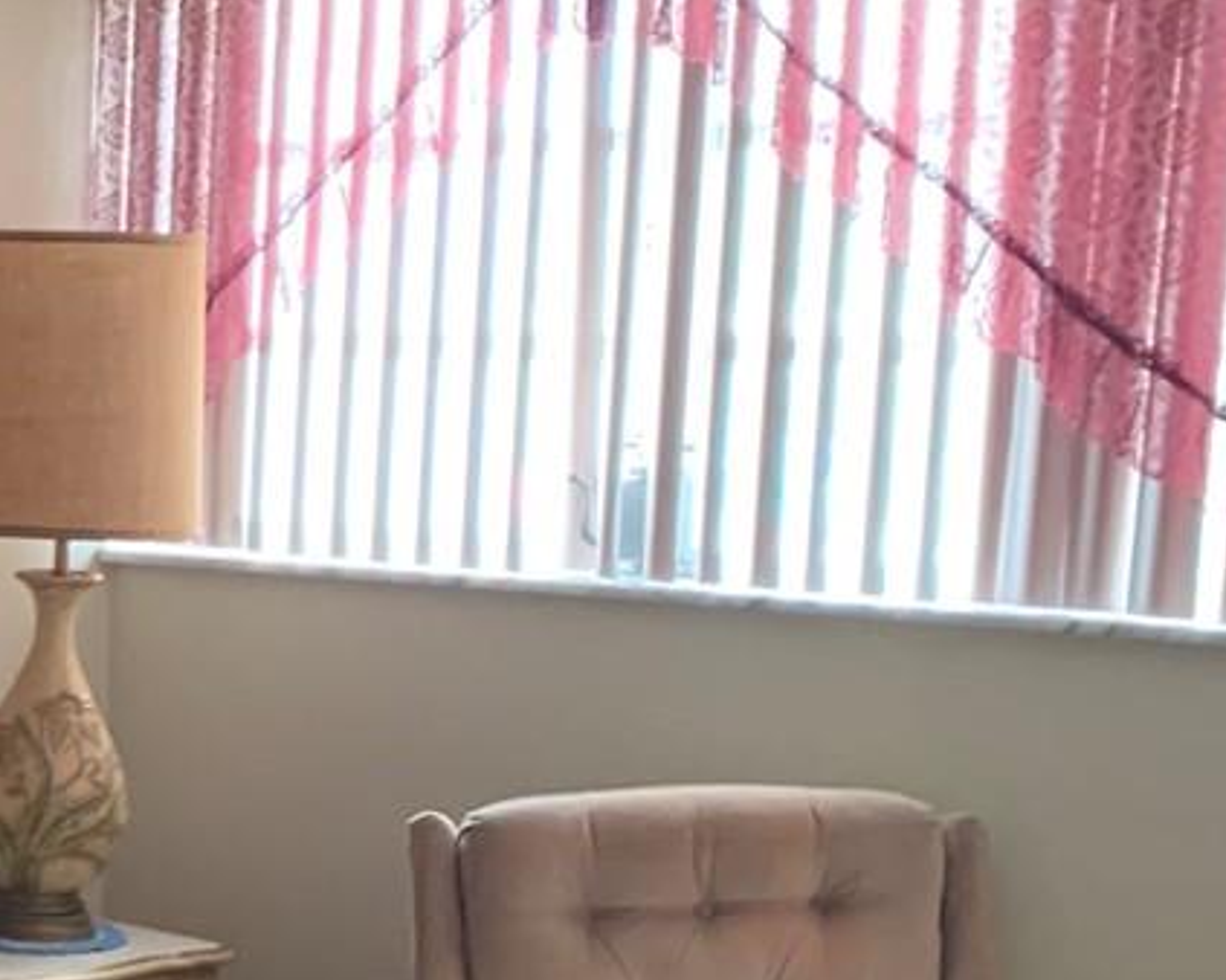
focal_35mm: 96
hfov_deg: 17.7
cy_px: 754
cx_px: -652
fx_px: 3482
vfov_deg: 15.9
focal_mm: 4.25
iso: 320
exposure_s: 1/40
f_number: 1.8
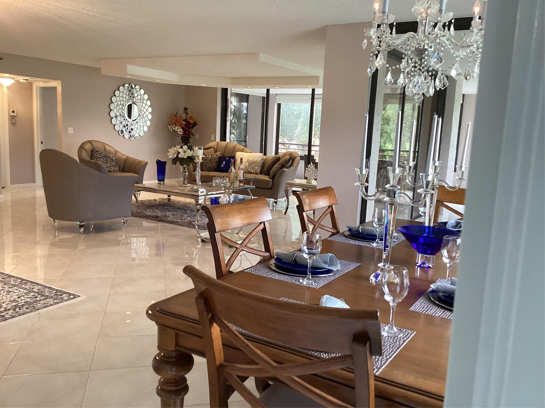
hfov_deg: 58.4
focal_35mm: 31
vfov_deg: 45.4
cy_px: 204
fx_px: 488
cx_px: 272
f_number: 2.4
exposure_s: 1/60
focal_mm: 3.3
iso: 250
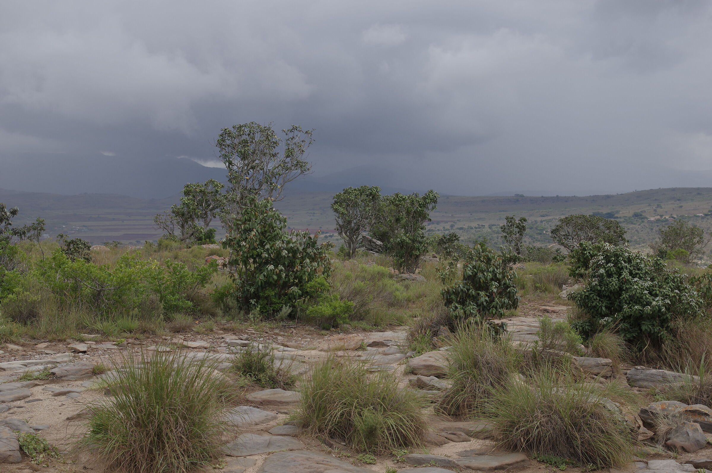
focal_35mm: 57
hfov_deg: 35.1
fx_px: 1126
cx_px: 356
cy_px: 236
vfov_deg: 23.7
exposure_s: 1/400
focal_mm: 38
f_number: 9
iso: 250
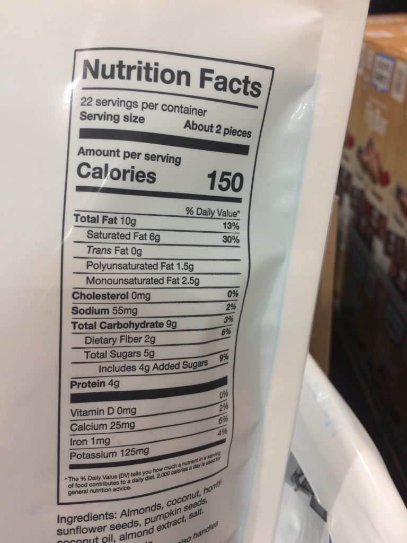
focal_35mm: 29
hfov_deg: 48.2
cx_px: 204
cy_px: 272
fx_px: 455
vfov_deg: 61.7
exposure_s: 1/30
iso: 50
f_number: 2.2
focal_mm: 4.15
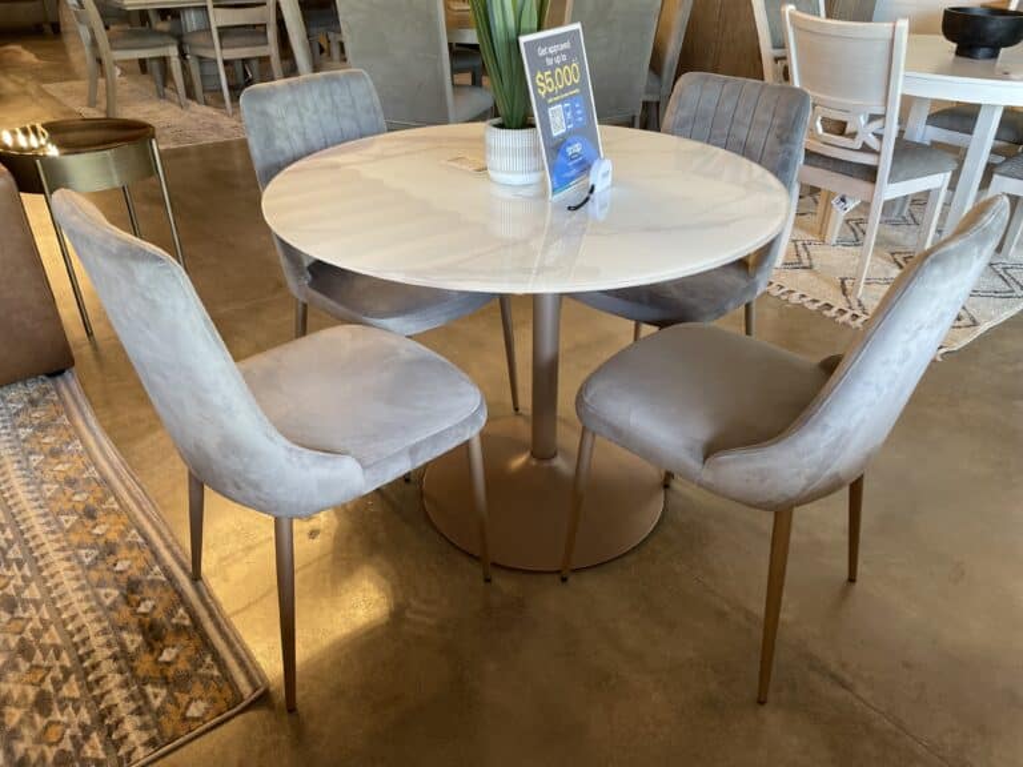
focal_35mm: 26
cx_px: 512
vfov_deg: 53.1
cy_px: 384
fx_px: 768
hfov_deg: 67.3
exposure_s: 1/60
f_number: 1.6
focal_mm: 4.2
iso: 80
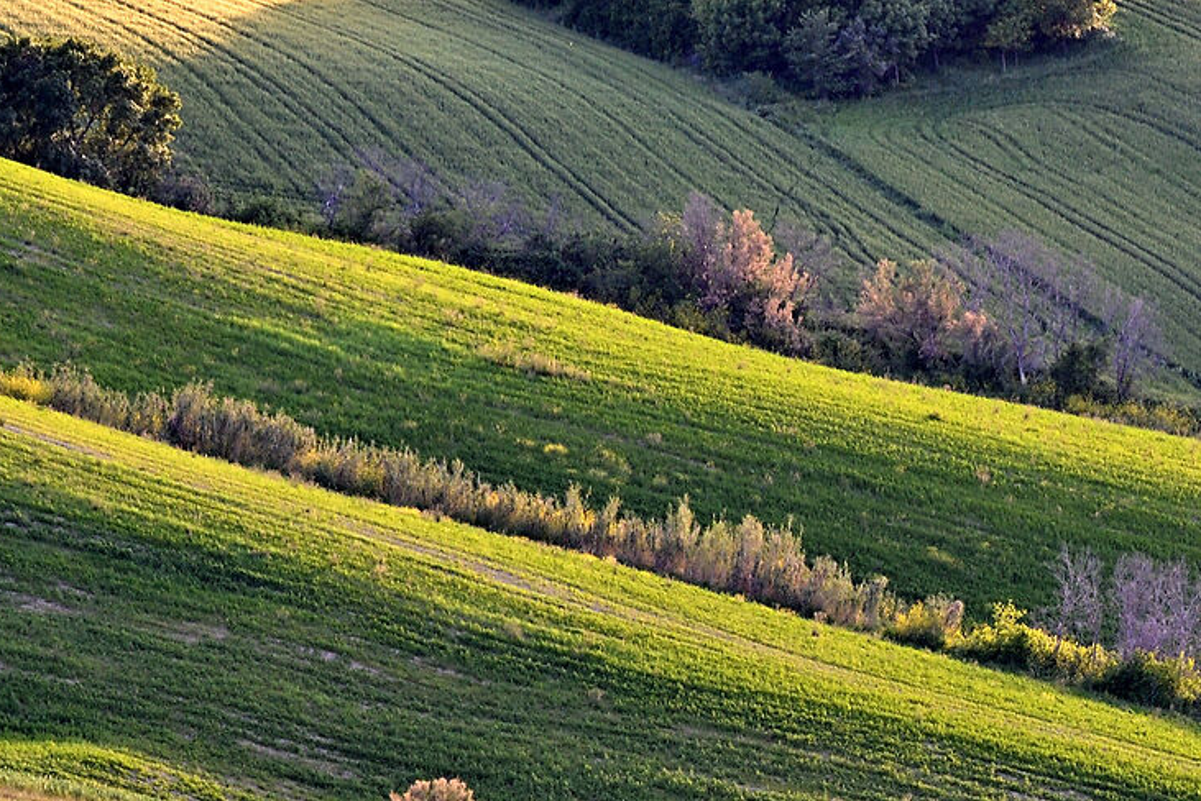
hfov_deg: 4.0
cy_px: 868
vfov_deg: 2.7
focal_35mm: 509
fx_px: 16987
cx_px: 1188
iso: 320
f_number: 9
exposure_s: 1/80
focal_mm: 155
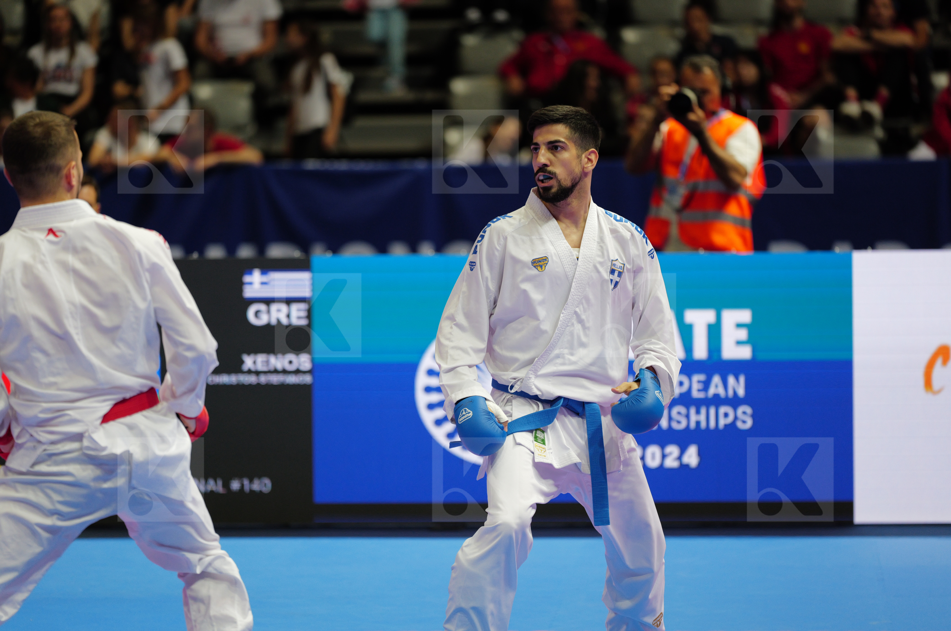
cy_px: 316
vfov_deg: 7.8
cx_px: 476
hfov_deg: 11.8
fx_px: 4615
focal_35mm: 175
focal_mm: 175
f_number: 2.8
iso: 2000
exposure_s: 1/1000
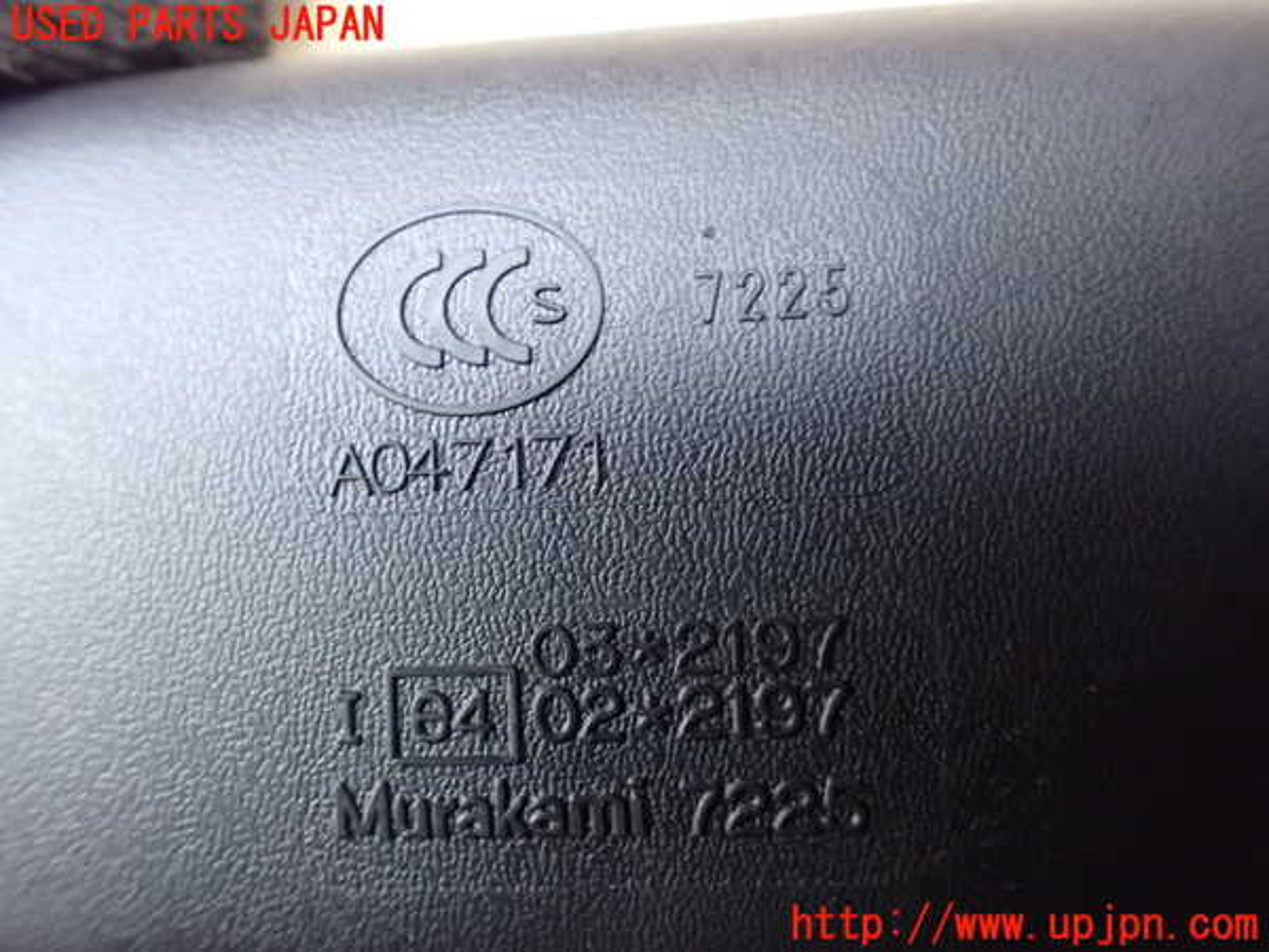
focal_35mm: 30
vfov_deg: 46.8
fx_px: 1100
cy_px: 476
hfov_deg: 60.0
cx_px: 634
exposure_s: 1/25
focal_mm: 5.4
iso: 1600
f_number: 2.3
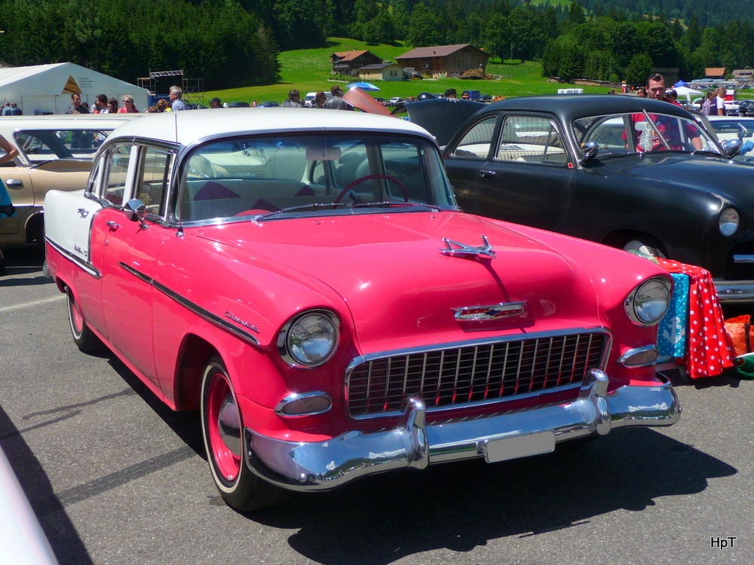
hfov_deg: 42.1
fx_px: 980
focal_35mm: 45
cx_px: 377
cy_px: 282
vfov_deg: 32.2
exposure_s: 1/1300
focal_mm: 7.6
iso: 100
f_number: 4.1
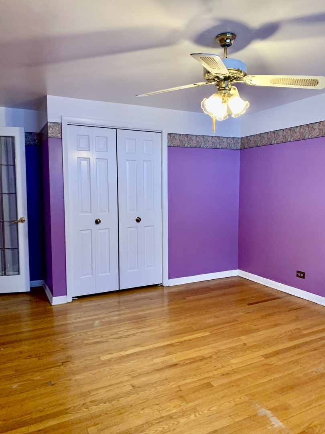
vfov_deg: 67.3
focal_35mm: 26
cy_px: 217
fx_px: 325
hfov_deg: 53.1
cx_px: 162
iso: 200
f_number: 1.8
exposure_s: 1/60
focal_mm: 4.25
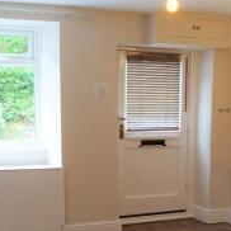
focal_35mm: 60
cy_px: 172
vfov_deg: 28.2
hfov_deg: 28.4
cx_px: 154
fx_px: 453
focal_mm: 18
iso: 500
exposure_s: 1/60
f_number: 4
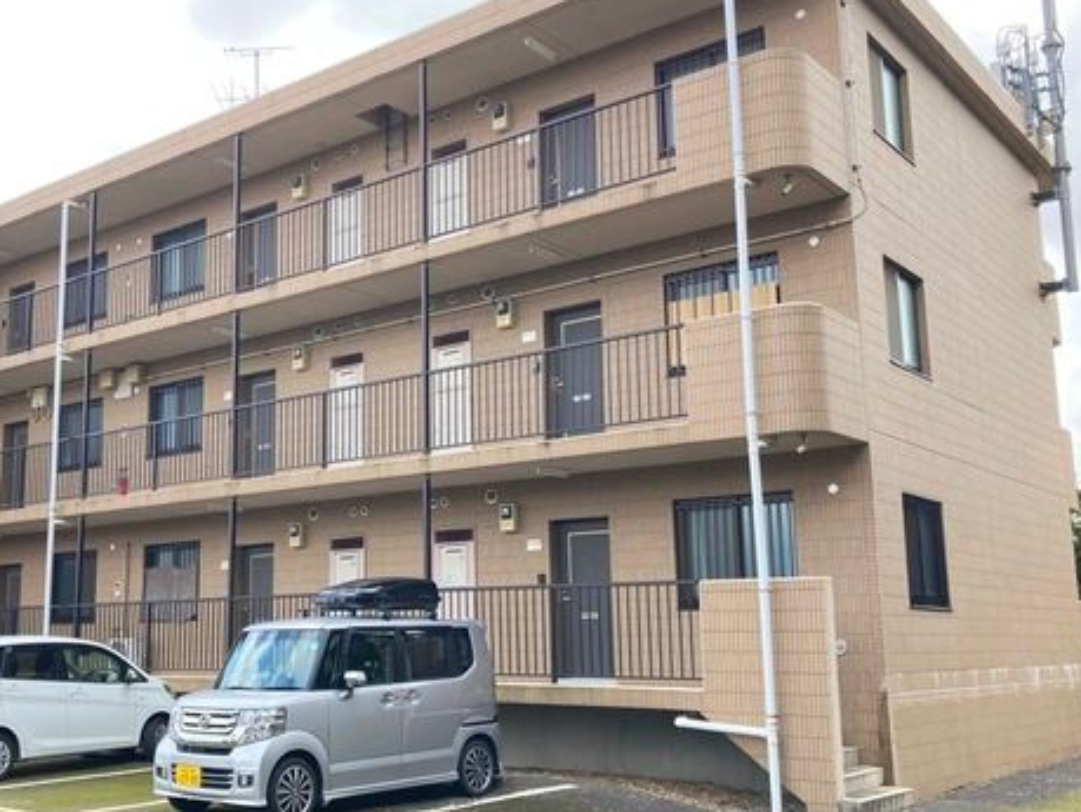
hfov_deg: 47.2
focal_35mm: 39
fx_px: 1219
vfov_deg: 36.8
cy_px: 442
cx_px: 374
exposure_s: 1/470
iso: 20
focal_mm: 3.99
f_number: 1.8
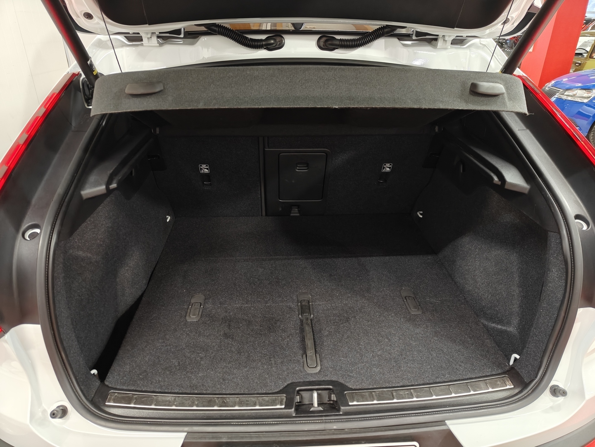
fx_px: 413
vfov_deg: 56.8
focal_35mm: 24
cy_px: 224
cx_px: 298
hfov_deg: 71.6
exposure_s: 1/50
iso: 160
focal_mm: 5.59
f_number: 1.8
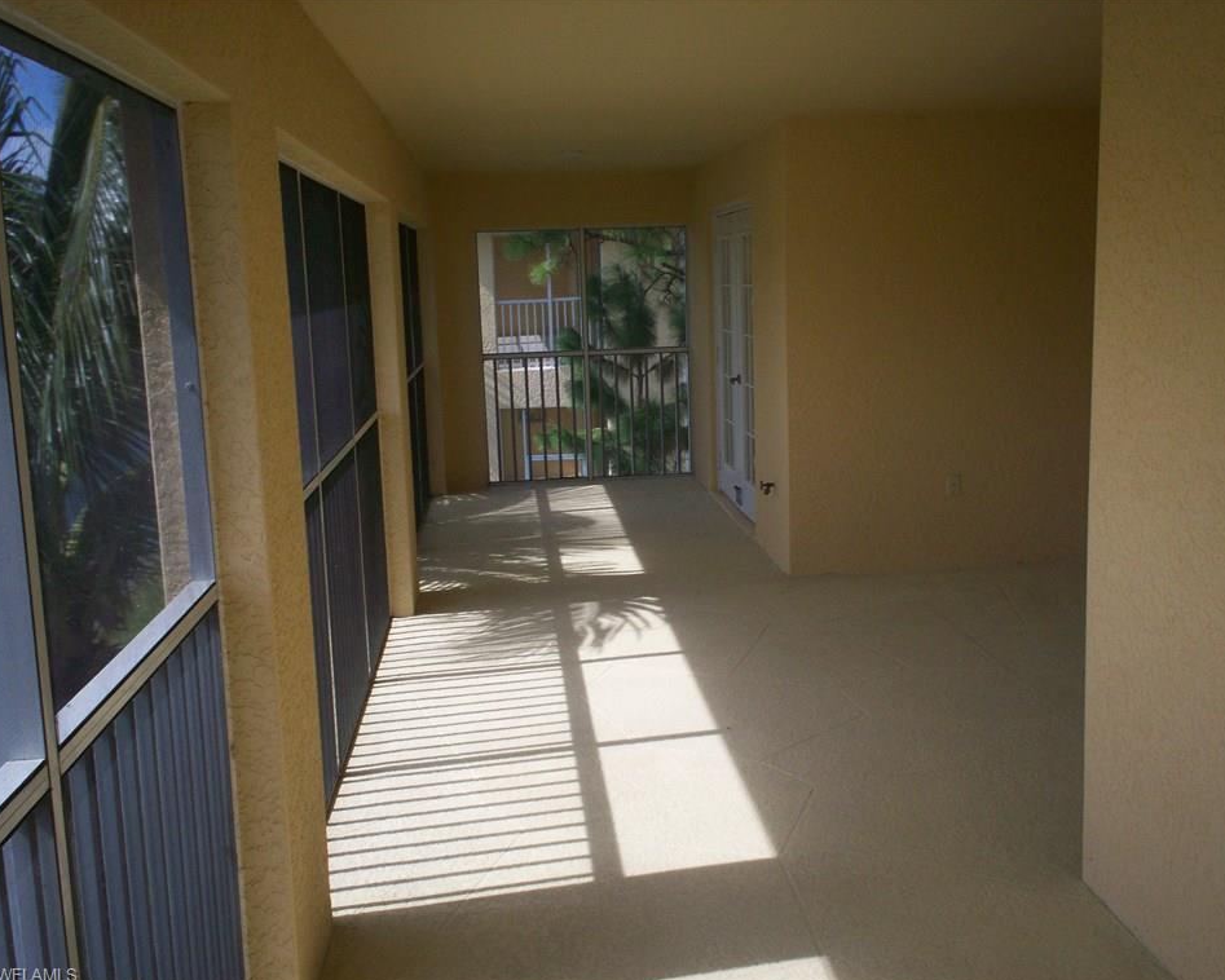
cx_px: 644
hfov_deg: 47.9
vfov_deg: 39.2
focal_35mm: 38
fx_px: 1378
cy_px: 491
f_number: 4.5
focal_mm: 6
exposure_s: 1/244
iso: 100
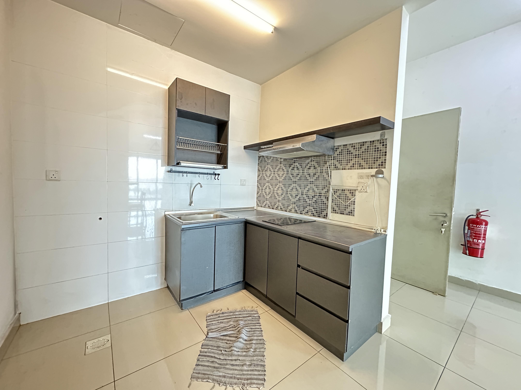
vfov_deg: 85.7
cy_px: 195
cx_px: 260
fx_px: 211
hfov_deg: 102.1
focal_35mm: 14
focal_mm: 2.22
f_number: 2.2
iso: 1000
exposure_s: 1/60
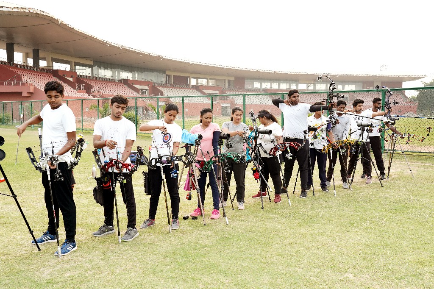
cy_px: 144
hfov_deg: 58.7
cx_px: 217
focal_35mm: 32
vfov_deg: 41.1
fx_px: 386
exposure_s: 1/200
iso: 1250
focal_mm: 32
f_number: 8
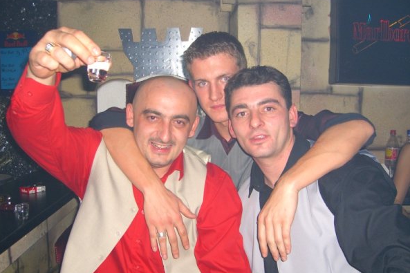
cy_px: 147
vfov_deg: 33.4
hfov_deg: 48.5
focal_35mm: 40
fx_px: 455
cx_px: 203
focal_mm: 7.9
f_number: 2.8
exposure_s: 1/60
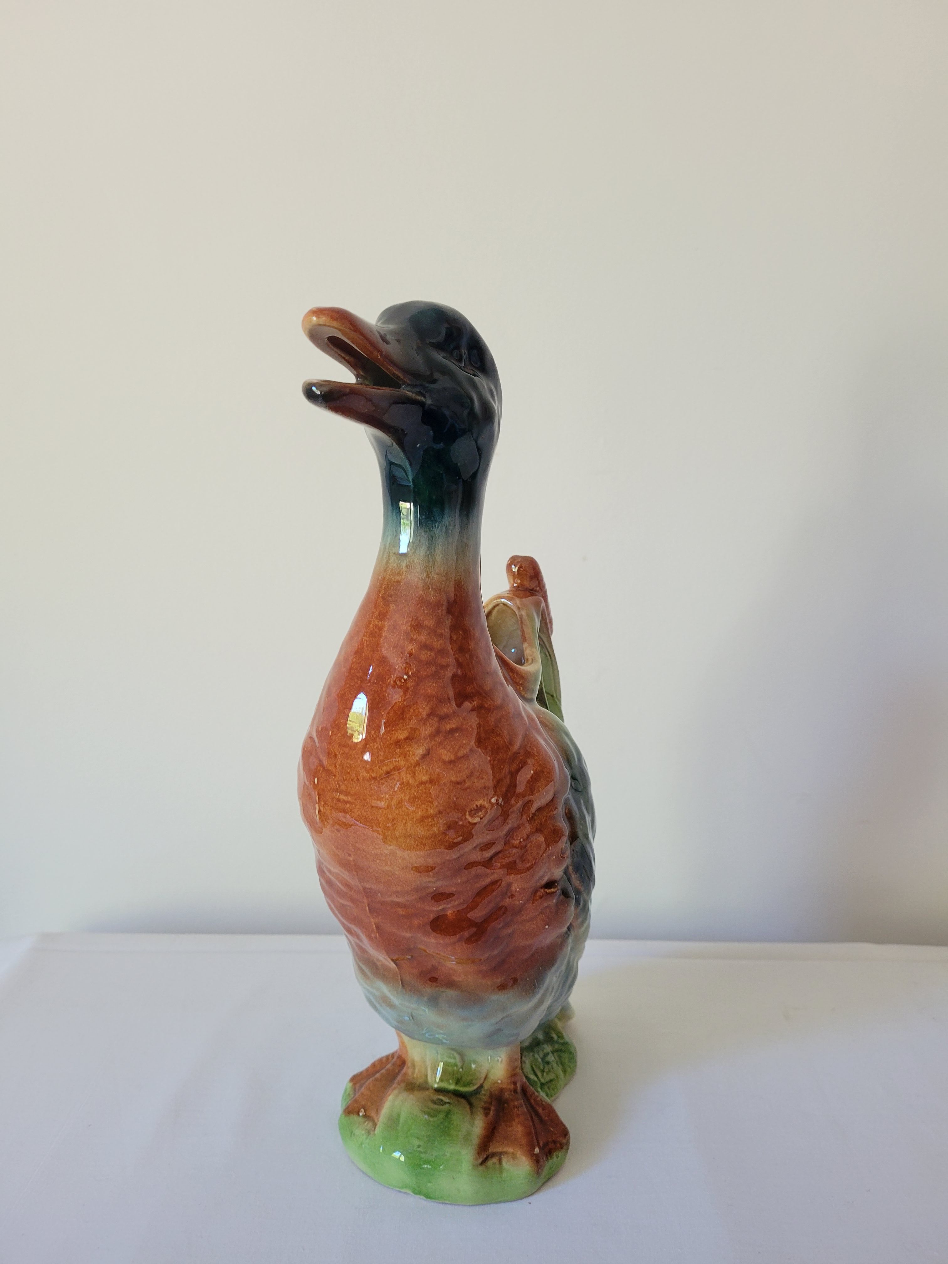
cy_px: 632
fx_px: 949
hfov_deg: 53.1
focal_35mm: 26
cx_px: 474
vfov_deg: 67.3
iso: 250
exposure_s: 1/100
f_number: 1.8
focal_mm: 5.4
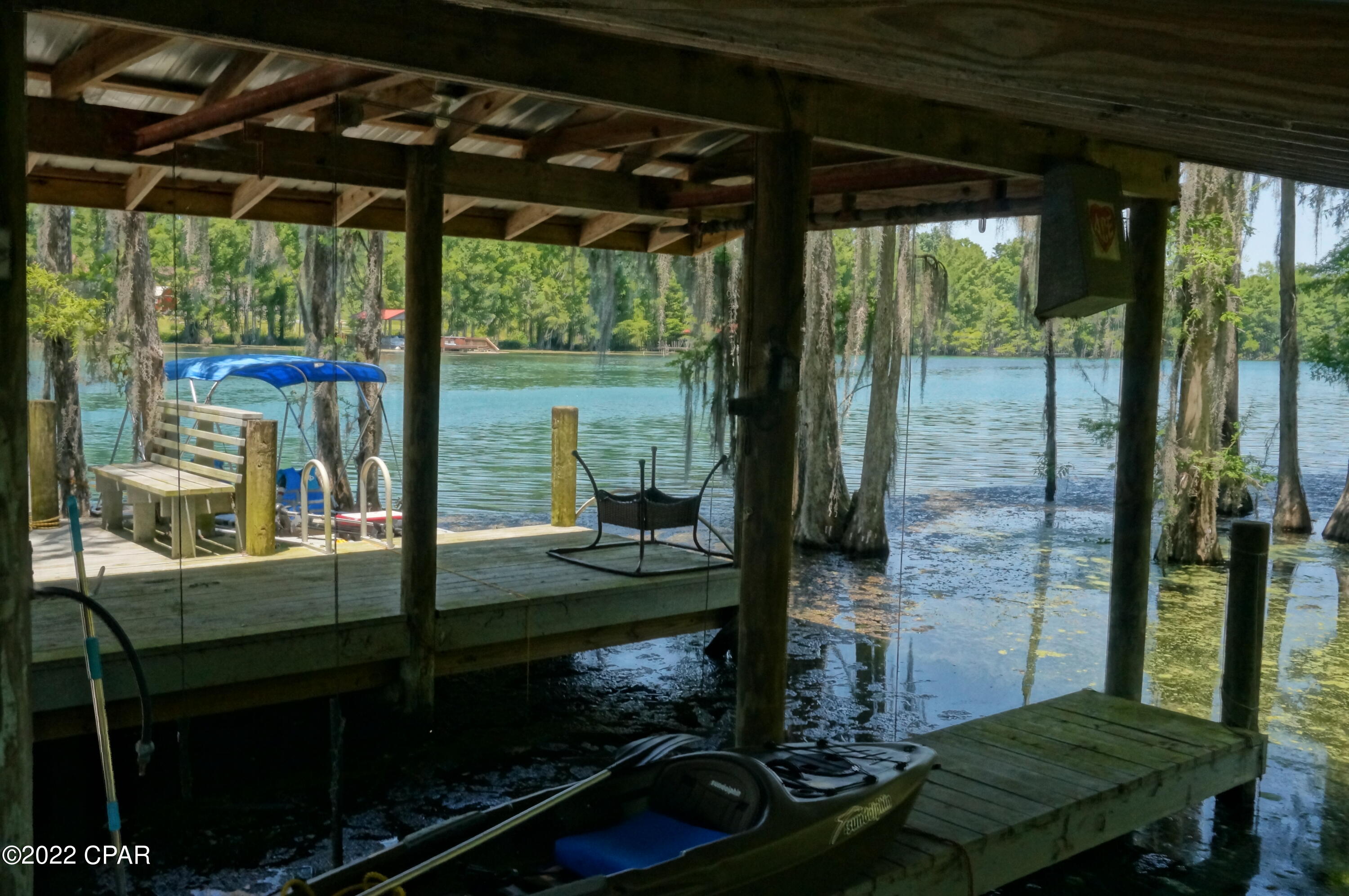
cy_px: 448
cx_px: 674
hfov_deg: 57.3
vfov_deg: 39.9
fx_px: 1235
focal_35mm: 33
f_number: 16
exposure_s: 1/500
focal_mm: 22
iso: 3200
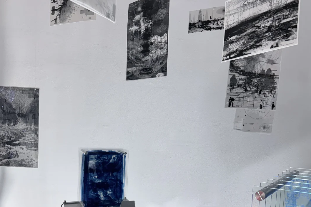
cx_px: 156
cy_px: 157
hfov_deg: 55.8
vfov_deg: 37.9
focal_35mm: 34
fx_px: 294
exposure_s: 1/120
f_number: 1.78
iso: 64
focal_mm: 6.76
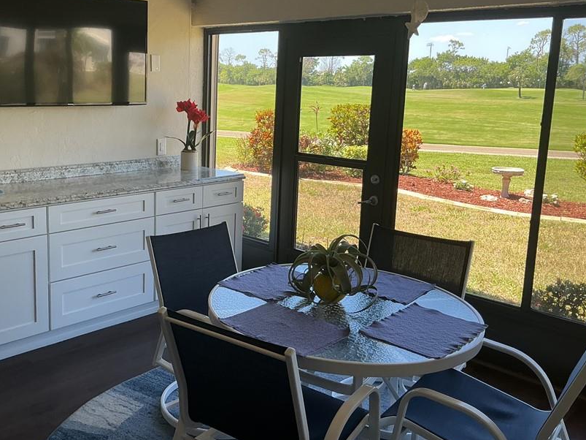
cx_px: 220
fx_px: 626
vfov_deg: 38.6
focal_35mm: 37
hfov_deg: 49.7
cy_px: 190
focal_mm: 3
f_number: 1.8
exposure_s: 1/120
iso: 16
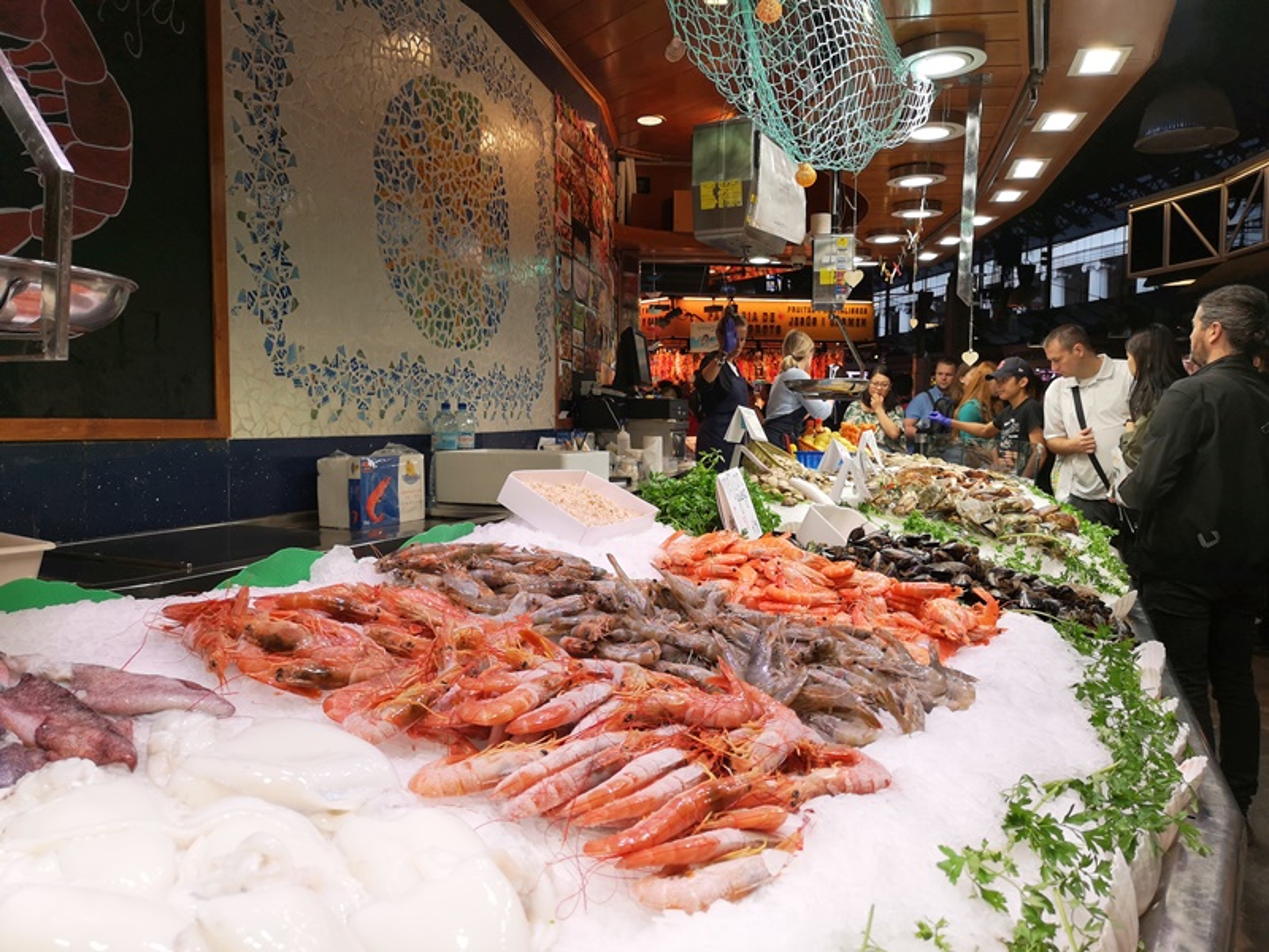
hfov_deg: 65.3
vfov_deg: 51.4
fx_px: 990
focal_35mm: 27
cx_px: 634
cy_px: 476
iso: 50
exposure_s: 1/297
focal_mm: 3.95
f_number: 1.8
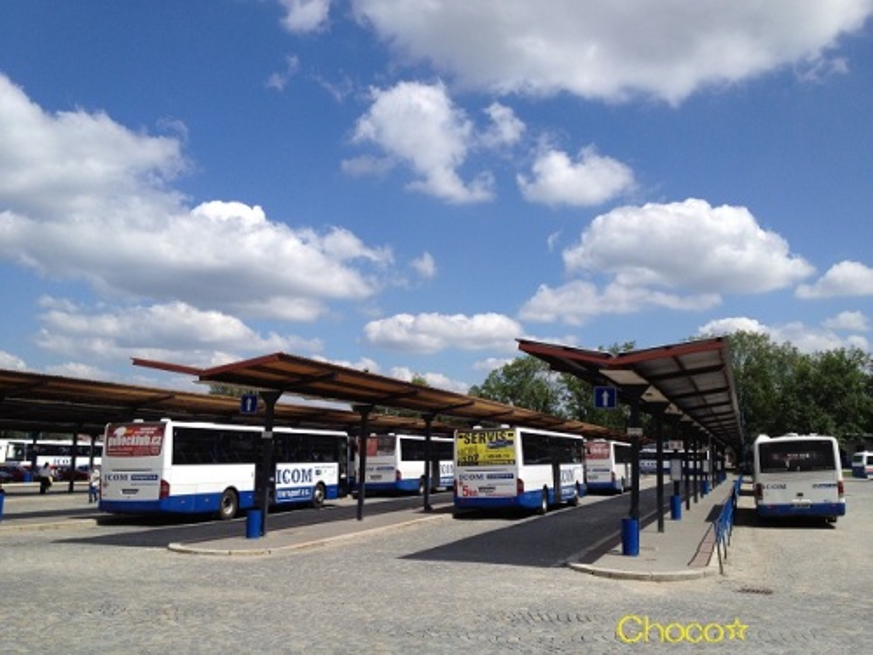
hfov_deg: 52.6
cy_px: 328
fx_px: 883
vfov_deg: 40.7
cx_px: 436
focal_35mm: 35
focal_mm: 4.28
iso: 64
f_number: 2.4
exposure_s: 1/2513
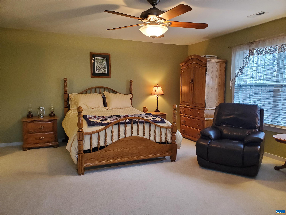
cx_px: 143
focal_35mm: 26
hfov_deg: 67.3
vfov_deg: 53.1
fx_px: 215
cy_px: 108
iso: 320
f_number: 2.4
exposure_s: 1/40
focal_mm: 4.3
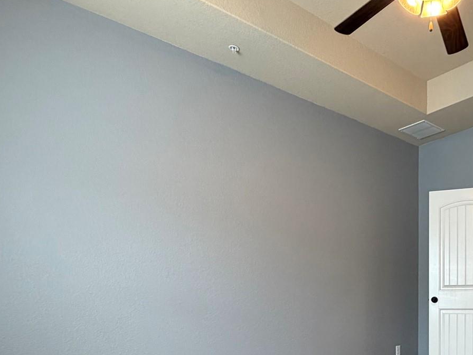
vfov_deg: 40.6
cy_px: 323
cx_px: 385
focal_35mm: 32
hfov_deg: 52.8
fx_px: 437
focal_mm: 2.22
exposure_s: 1/120
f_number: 2.2
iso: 250
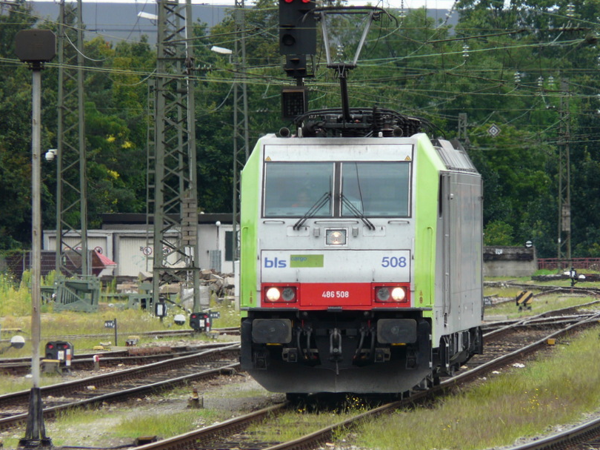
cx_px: 342
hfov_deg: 3.5
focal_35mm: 562
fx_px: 9738
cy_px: 245
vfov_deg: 2.6
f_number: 4.5
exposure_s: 1/250
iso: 100
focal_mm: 74.8
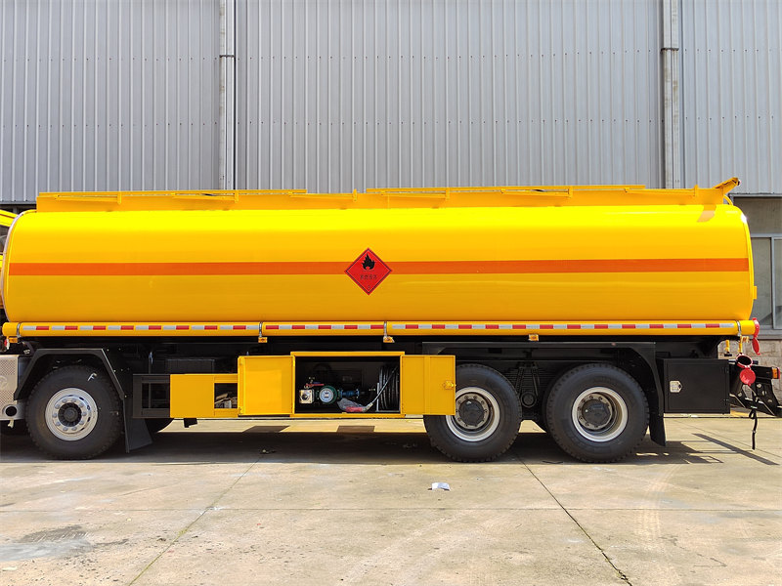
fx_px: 745
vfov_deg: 42.9
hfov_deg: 55.4
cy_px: 293
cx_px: 391
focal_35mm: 33
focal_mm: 5.52
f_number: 1.9
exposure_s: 1/1194
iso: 313
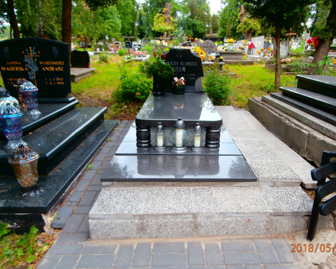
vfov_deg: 54.9
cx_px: 184
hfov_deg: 65.9
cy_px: 137
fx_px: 259
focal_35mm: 26
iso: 100
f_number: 3
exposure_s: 1/250
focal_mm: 4.2
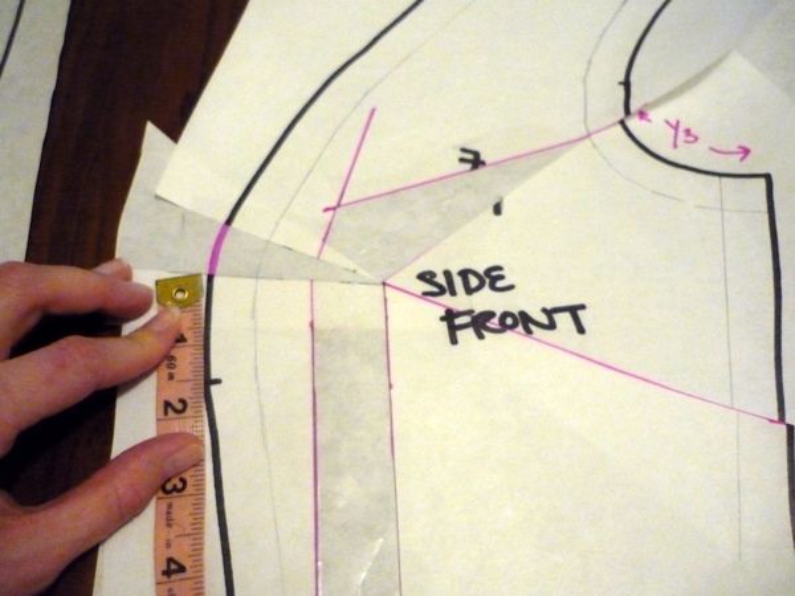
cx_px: 398
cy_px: 298
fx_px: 758
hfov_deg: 55.4
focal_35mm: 33
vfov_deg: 42.9
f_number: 2.8
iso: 800
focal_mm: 5.5
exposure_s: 1/30
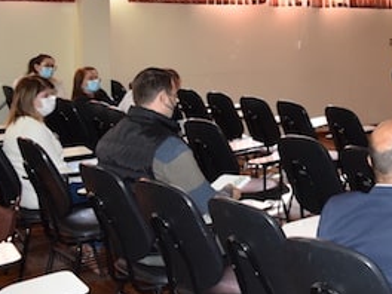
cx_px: 453
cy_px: 47
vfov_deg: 22.9
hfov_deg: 27.5
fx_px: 713
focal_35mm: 63
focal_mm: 18
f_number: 5.6
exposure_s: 1/125
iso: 800
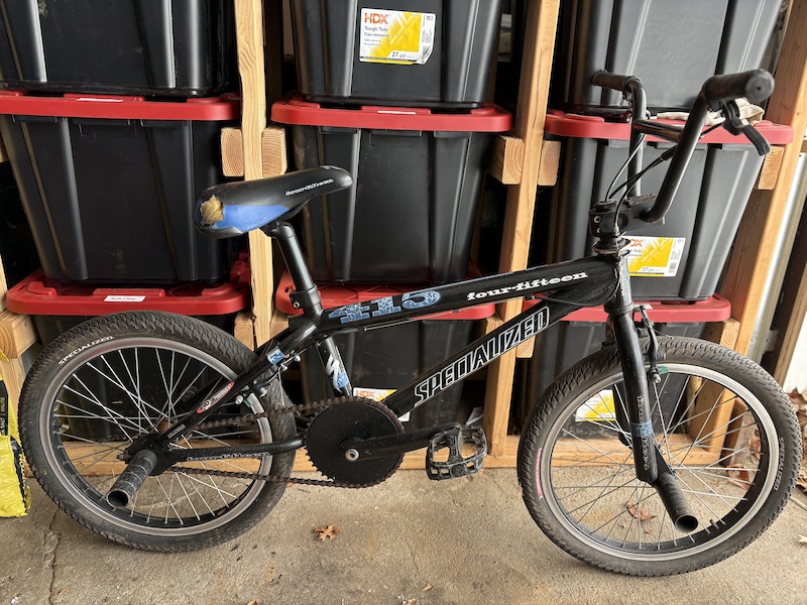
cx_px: 404
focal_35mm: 26
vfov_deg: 53.1
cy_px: 302
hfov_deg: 67.3
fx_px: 606
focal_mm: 5.96
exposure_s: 1/140
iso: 50
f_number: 1.6
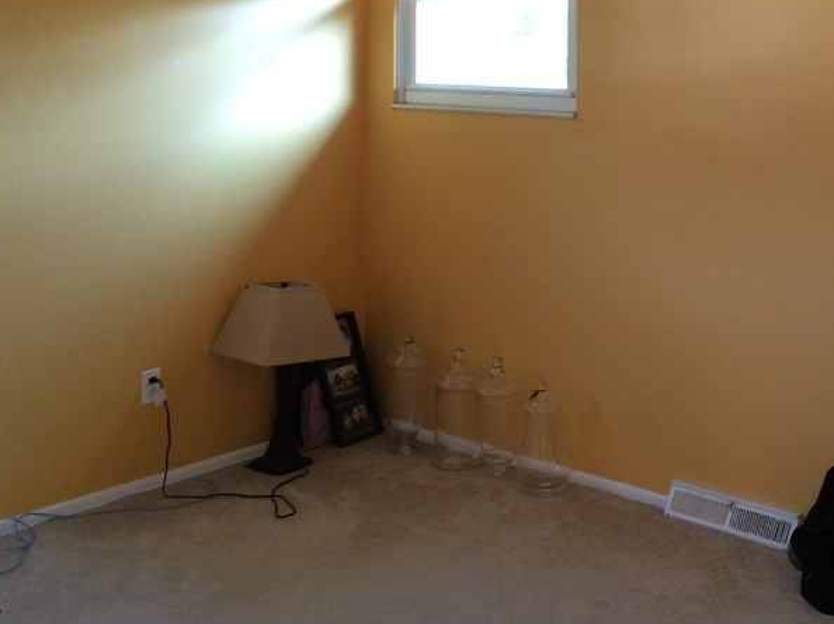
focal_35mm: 50
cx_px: 573
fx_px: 1204
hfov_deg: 37.7
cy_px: 98
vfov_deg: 28.3
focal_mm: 4.15
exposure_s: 1/30
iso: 125
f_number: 2.2
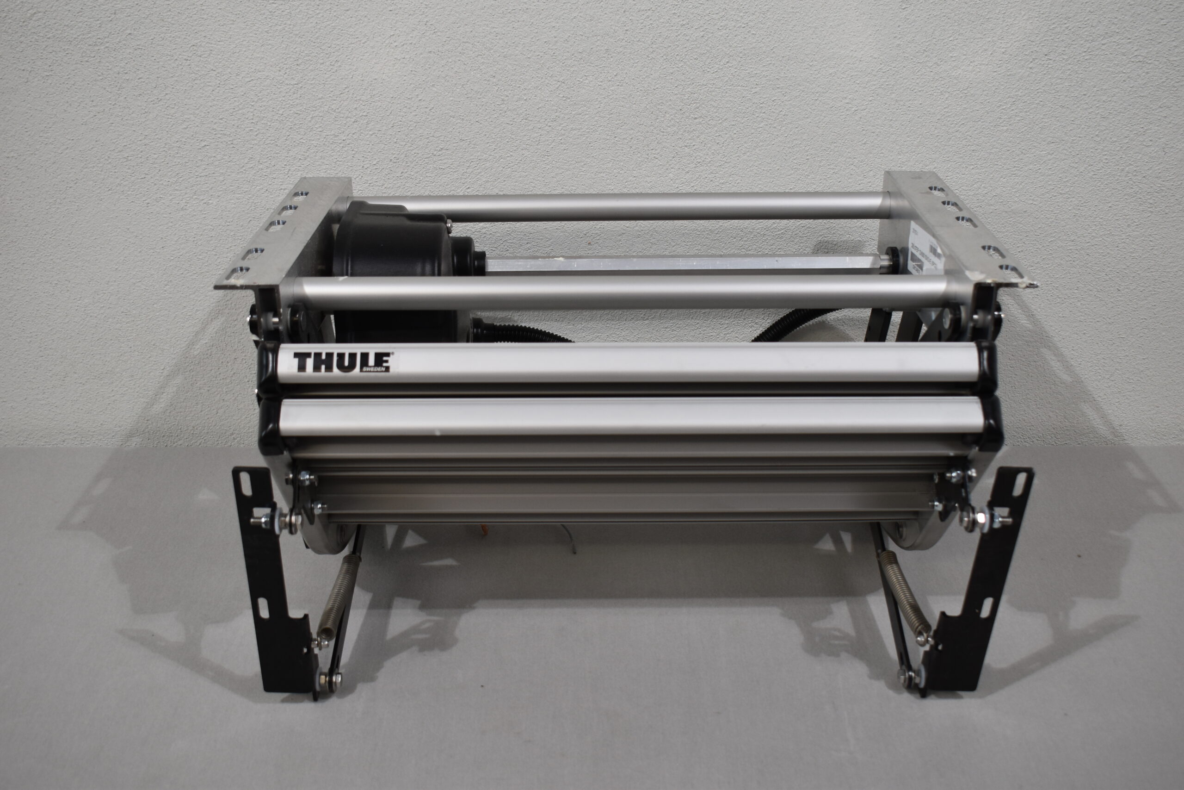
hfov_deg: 47.9
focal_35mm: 40
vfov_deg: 33.0
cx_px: 592
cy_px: 395
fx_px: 1332
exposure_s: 1/125
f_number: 5.6
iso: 360
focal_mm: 27
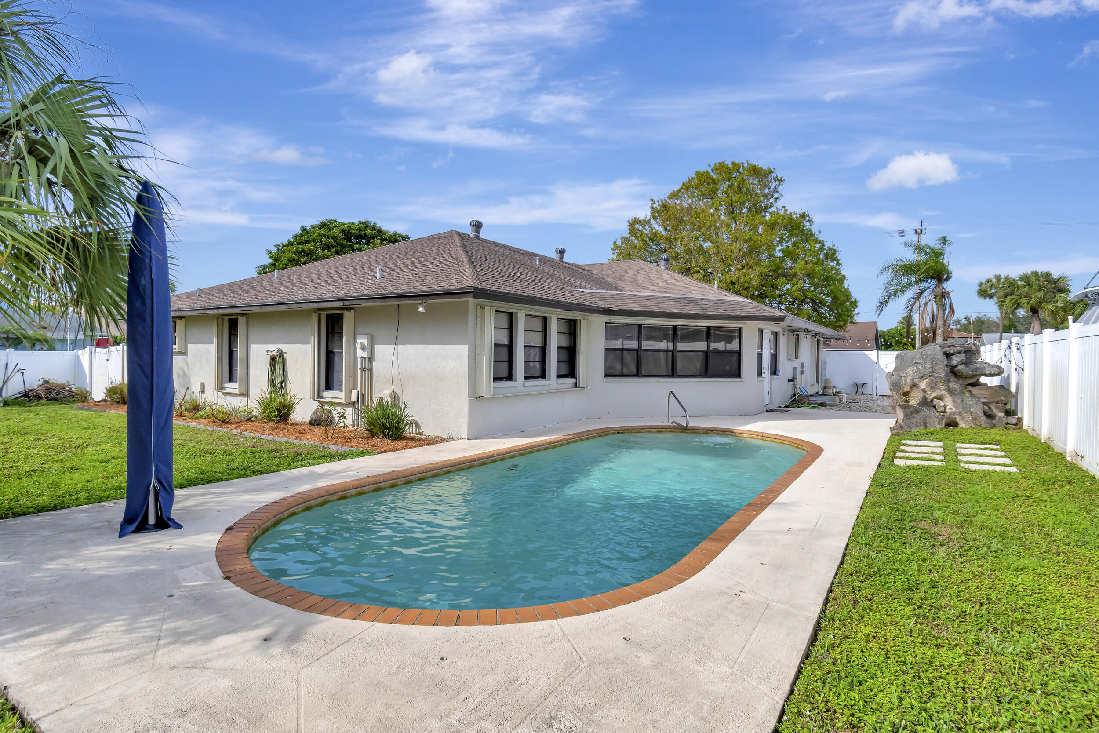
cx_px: 550
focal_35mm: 18
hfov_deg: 90.0
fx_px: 549
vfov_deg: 67.4
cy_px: 366
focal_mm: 12
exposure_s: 1/2500
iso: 500
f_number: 8
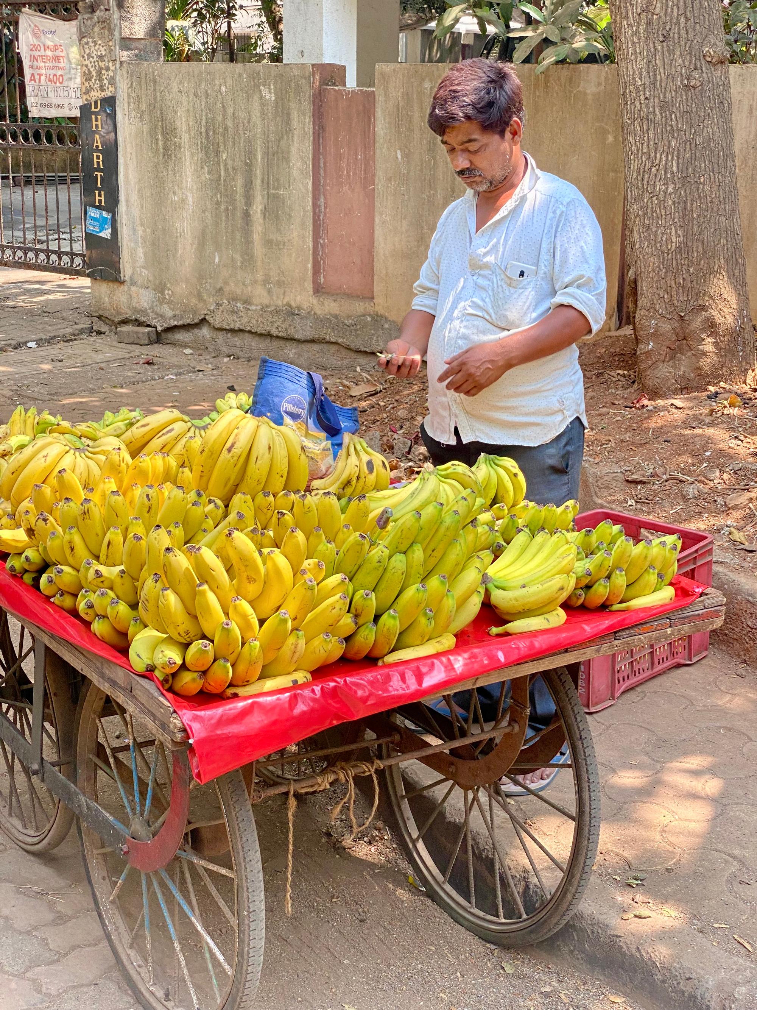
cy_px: 505
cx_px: 378
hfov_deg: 28.0
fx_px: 1516
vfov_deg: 36.8
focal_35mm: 52
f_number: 2
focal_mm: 6
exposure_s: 1/193
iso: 20
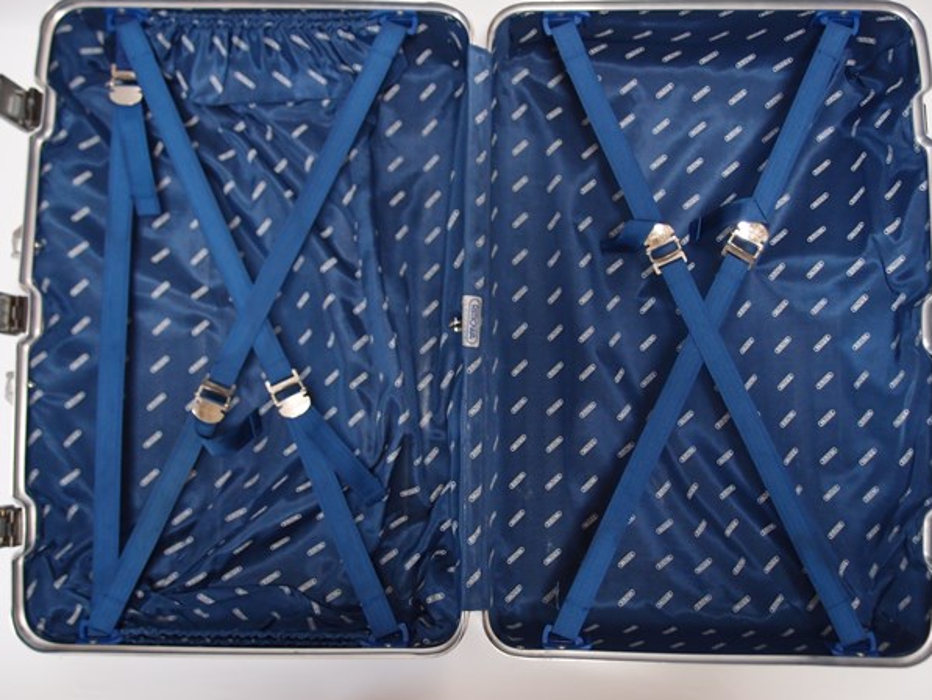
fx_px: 808
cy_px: 334
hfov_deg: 59.9
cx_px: 450
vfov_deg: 46.8
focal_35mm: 30
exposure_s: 1/20
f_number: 1.8
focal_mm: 6
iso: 200
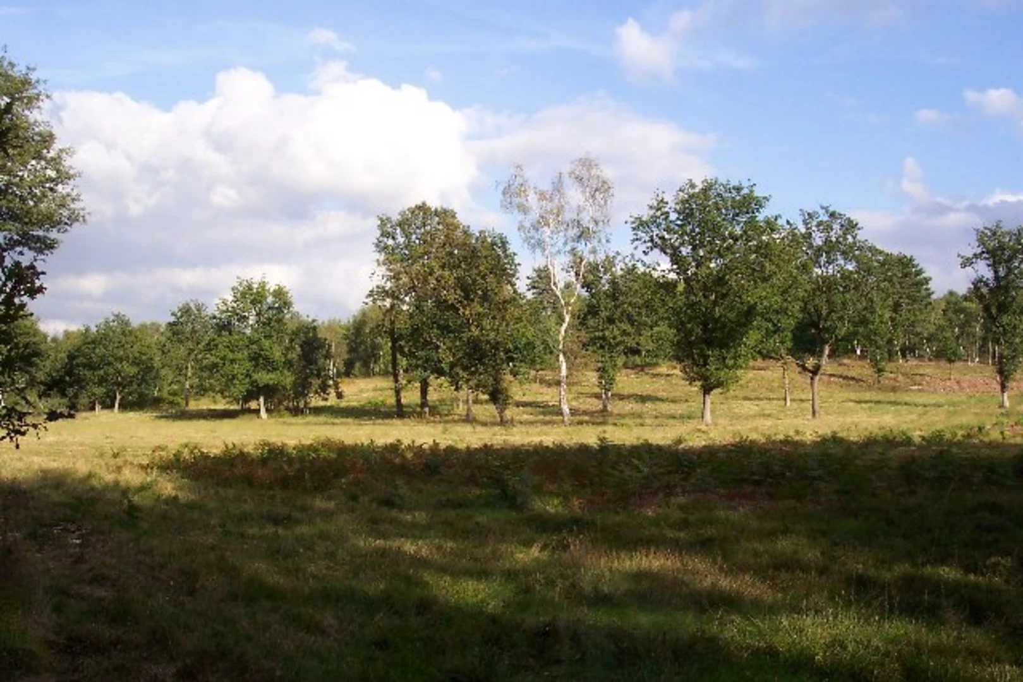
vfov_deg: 35.1
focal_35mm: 38
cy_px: 341
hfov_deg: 50.7
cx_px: 512
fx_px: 1080
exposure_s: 1/500
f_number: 4.8
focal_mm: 8
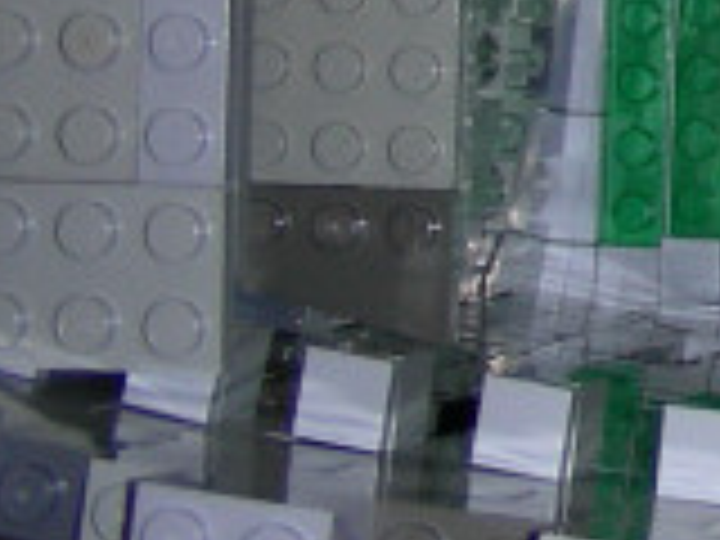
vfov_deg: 7.6
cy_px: -432
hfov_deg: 9.4
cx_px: 1670
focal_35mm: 190
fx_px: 3952
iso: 50
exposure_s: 1/60.1
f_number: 3.5
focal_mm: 6.3
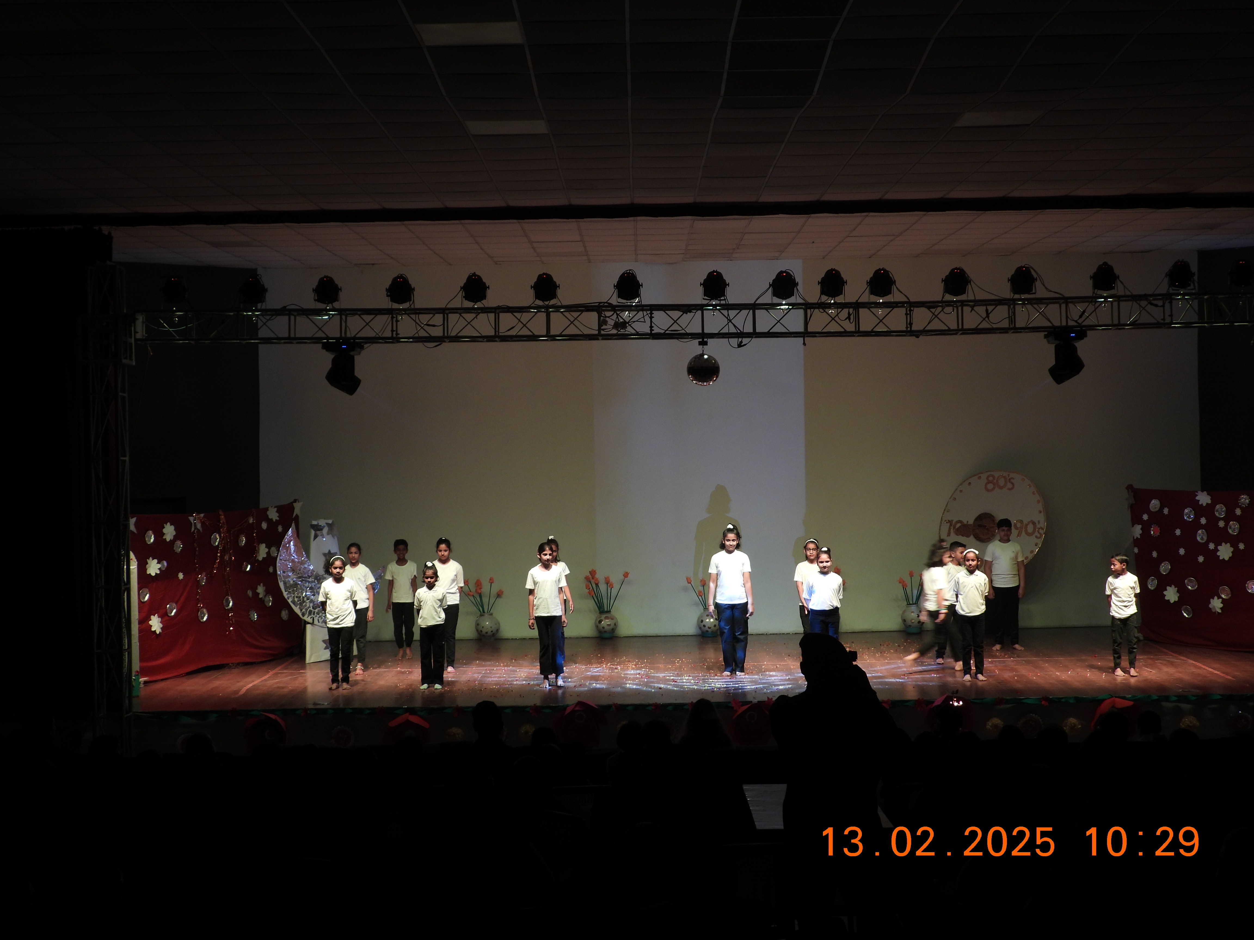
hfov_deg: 38.2
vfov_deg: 29.1
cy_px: 470
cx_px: 627
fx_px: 1811
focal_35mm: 50
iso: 110
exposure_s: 1/30
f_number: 3.2
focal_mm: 9
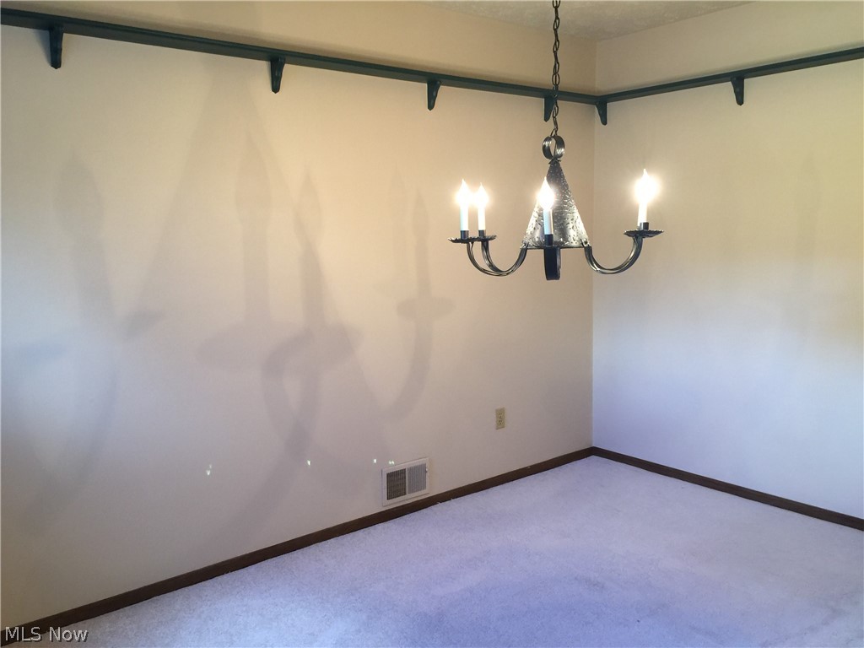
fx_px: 724
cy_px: 324
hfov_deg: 61.7
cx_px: 432
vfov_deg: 48.2
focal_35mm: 29
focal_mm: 4.15
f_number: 2.2
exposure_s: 1/15
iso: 40
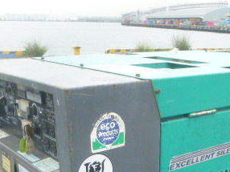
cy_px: 182
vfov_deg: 24.6
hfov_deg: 34.0
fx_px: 372
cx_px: 159
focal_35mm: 56
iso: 400
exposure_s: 1/320
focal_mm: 4.5
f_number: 9
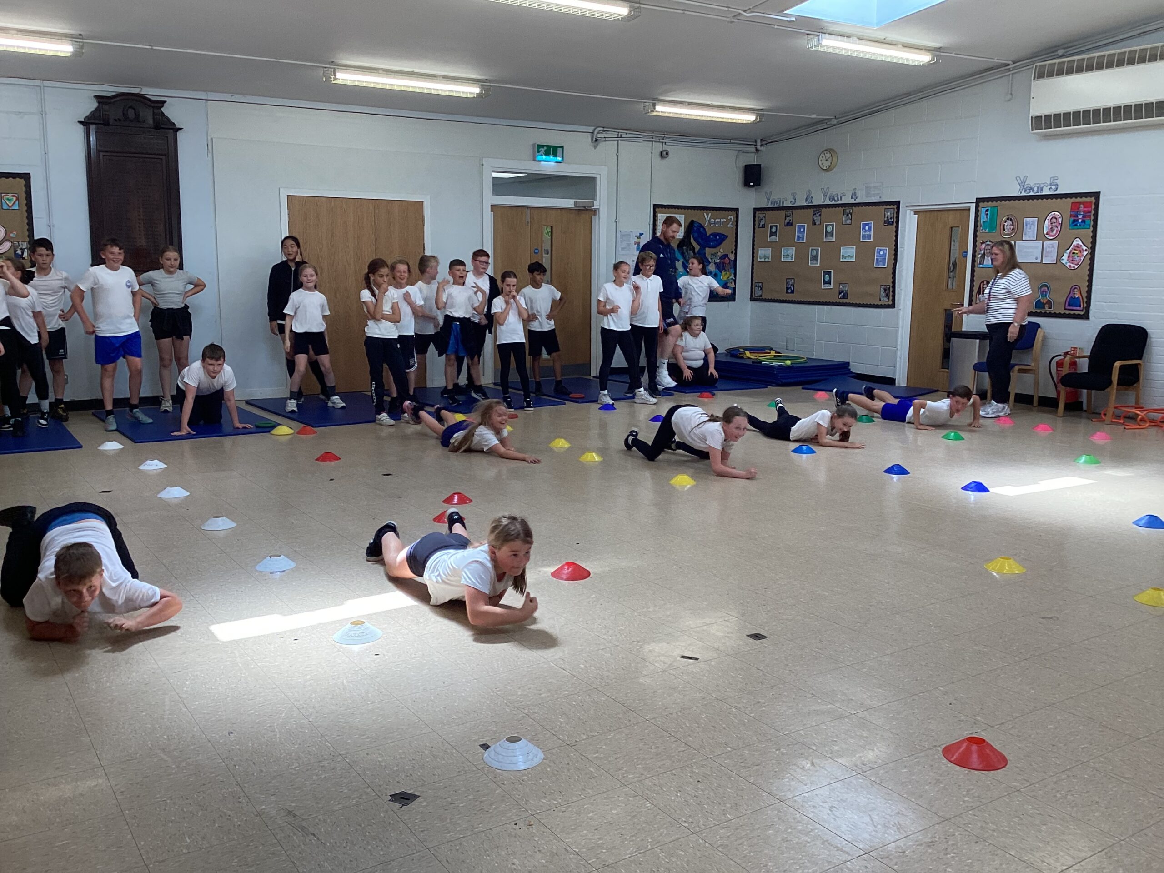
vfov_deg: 45.4
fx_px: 1042
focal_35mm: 31
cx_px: 582
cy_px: 436
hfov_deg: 58.4
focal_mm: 3.3
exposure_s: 1/100
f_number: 2.4
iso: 40
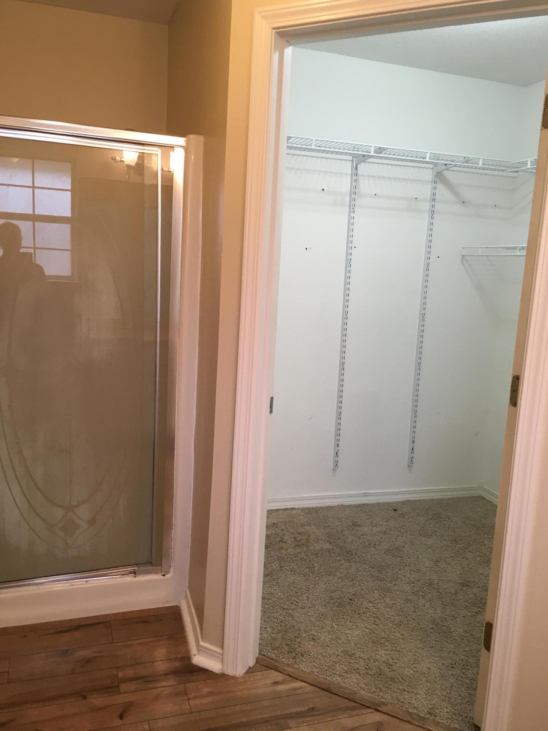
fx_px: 612
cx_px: 274
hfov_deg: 48.2
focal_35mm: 29
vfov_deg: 61.7
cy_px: 366
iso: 64
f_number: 2.2
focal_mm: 4.15
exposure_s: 1/30
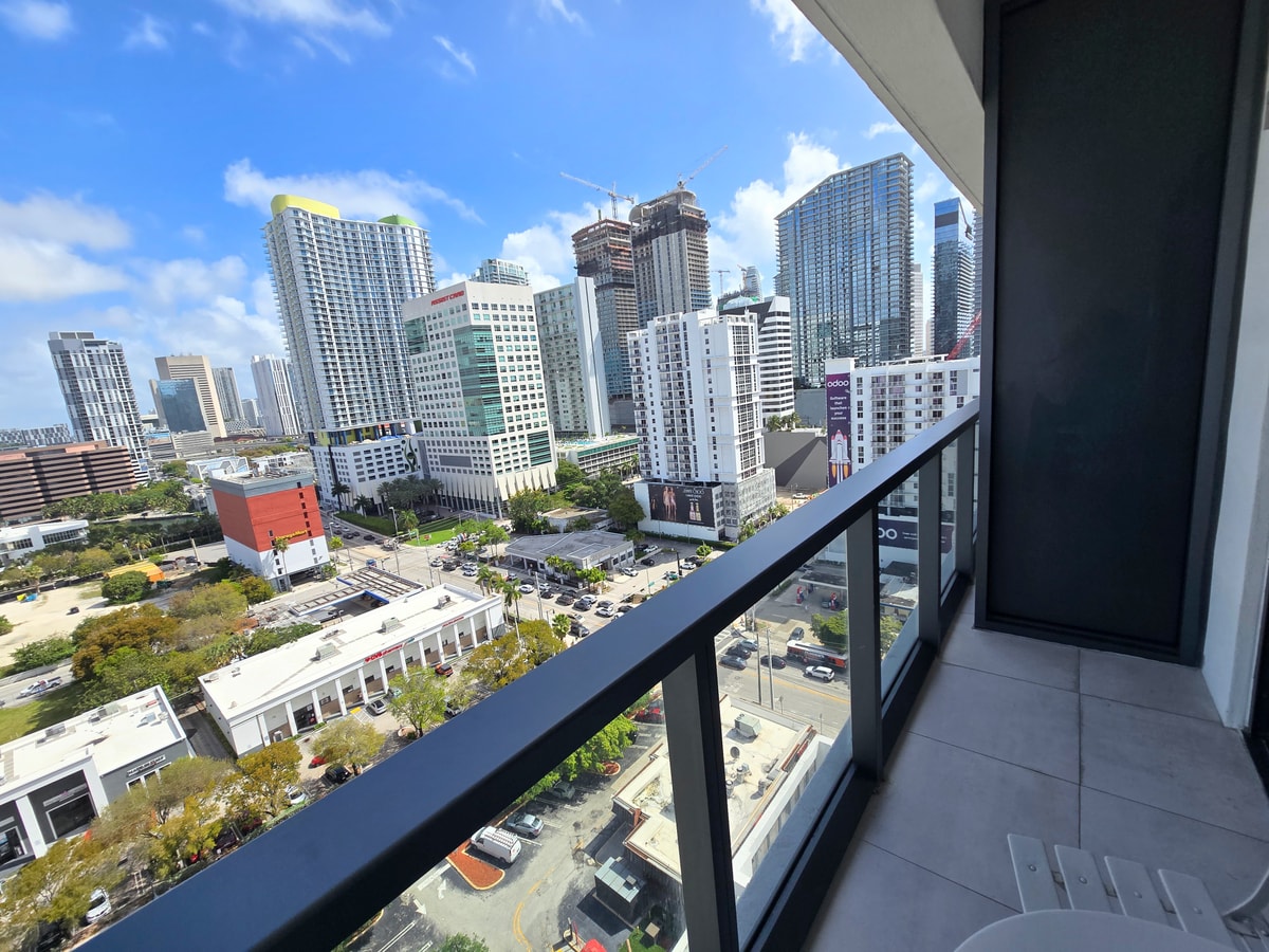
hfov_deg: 106.2
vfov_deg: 89.9
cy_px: 476
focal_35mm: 13
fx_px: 477
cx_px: 634
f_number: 2.2
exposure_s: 1/2128
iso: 50
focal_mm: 2.2
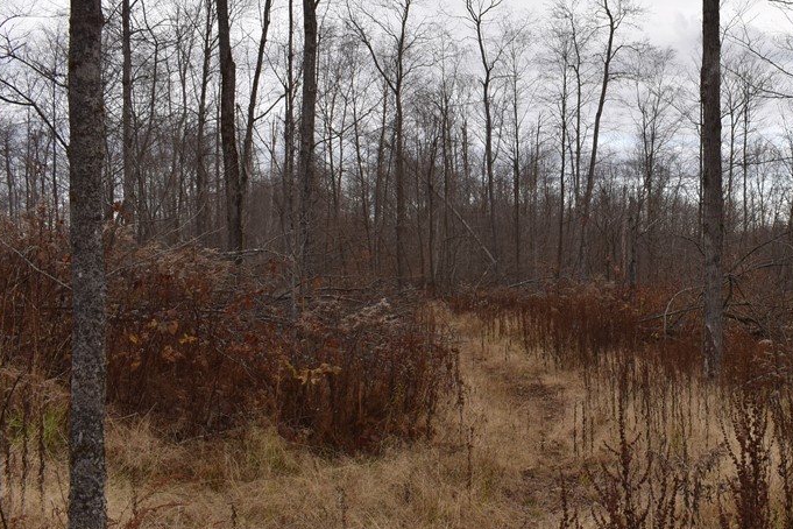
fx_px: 947
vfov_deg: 31.2
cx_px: 583
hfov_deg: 44.1
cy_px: 265
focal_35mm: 43
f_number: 8
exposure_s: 1/250
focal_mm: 18
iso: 320
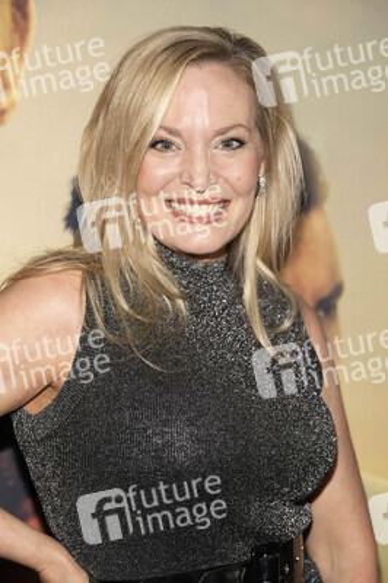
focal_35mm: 105
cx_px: 194
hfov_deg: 13.0
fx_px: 1700
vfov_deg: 19.5
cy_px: 292
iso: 800
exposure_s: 1/200
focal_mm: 105
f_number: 4.5
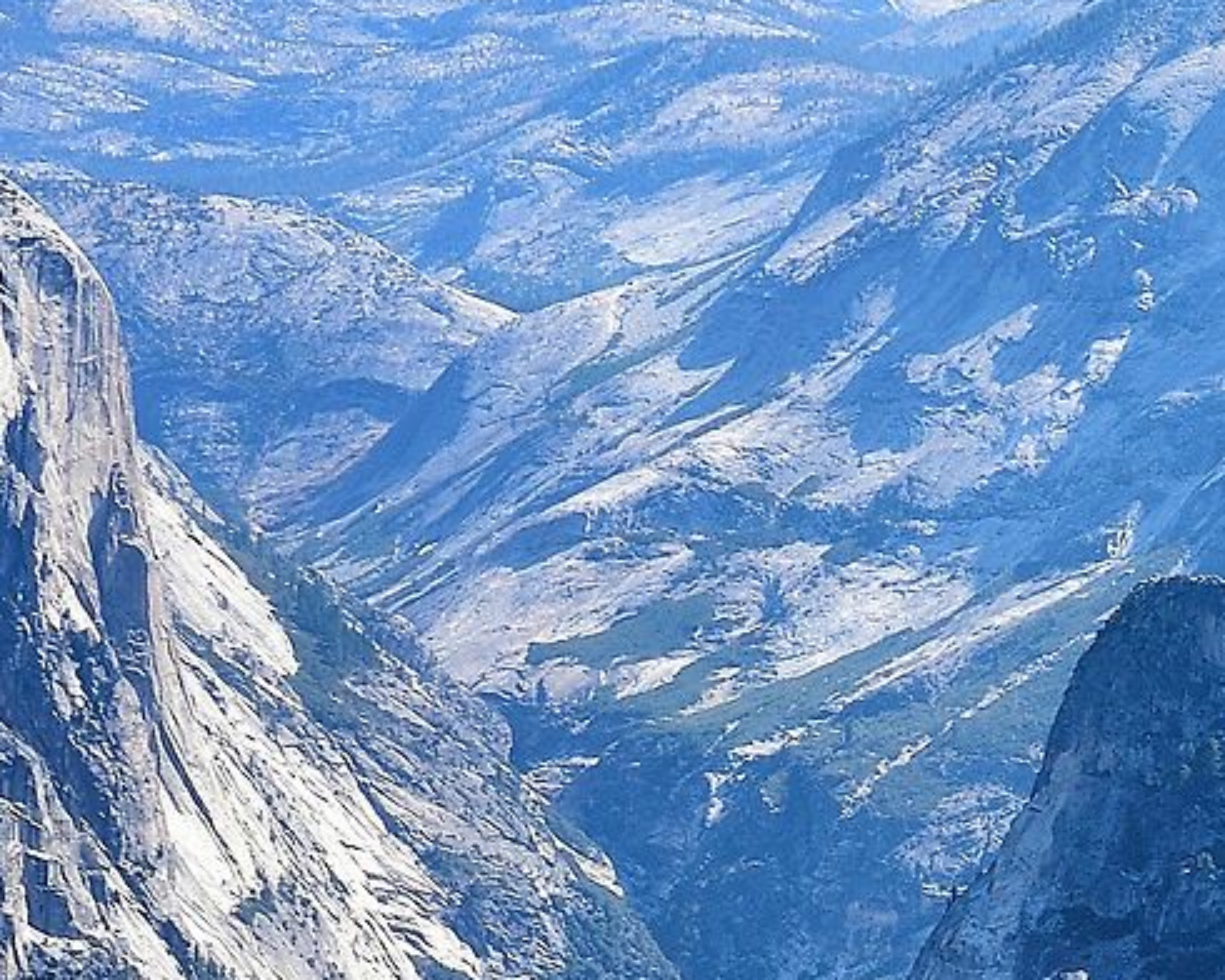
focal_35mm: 193
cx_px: 1120
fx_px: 6997
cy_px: 992
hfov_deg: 10.0
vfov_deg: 8.0
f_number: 11
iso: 100
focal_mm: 28
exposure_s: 1/100
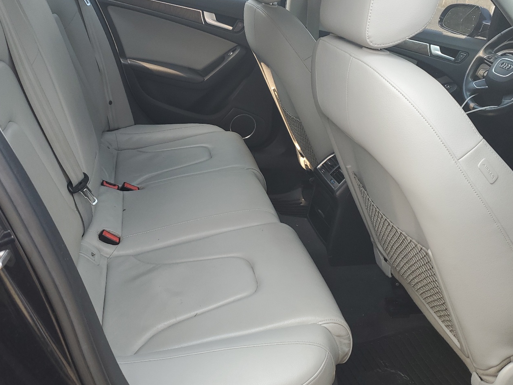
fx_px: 489
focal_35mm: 33
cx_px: 238
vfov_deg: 42.8
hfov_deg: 55.3
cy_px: 164
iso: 50
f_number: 1.5
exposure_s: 1/233
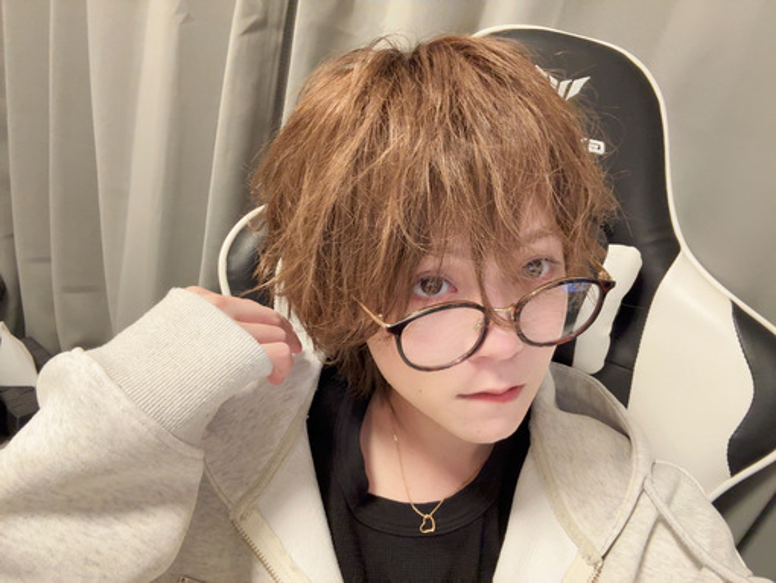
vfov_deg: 58.9
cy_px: 292
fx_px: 516
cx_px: 388
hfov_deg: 73.9
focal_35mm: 23
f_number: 1.9
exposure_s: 1/40
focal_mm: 2.69
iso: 320
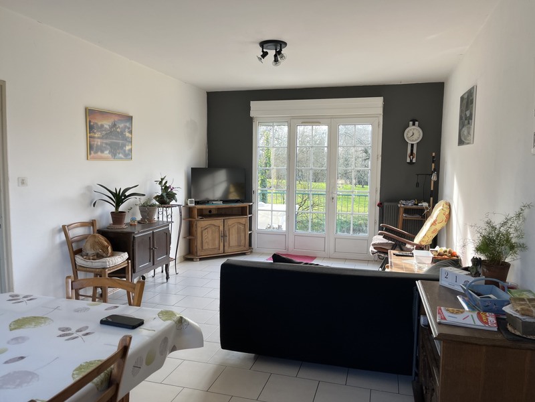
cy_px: 201
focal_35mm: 26
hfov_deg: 67.3
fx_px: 402
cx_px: 268
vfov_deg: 53.1
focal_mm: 5.1
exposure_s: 1/121
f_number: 1.6
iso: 50
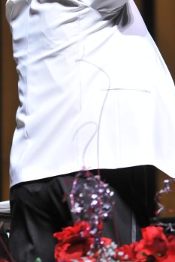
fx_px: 2065
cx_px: 91
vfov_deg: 7.3
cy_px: 82
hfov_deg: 4.9
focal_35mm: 283
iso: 800
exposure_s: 1/100
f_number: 2.8
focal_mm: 110
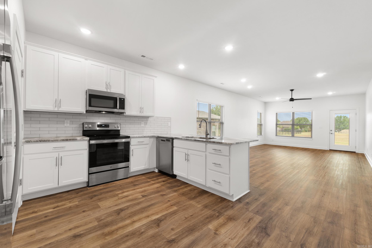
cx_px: 186
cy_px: 124
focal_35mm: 15
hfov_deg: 100.4
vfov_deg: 77.3
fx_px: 155
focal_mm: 10
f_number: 9
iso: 200
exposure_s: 1.3
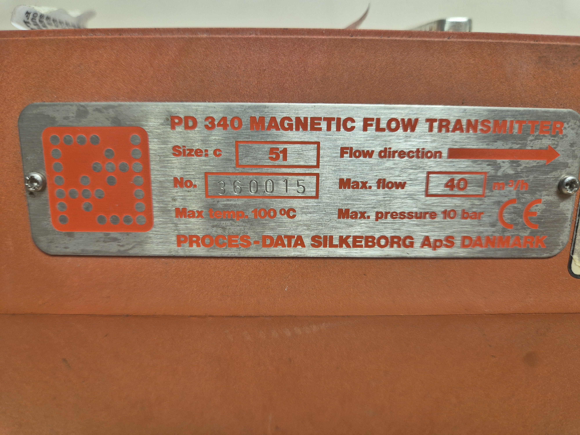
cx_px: 290
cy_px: 218
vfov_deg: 58.9
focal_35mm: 23
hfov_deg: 73.9
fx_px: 385
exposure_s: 1/100
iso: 200
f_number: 1.8
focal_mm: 5.4
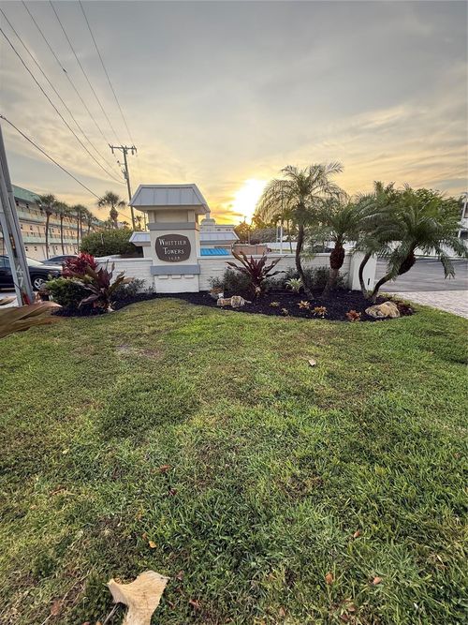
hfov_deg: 85.7
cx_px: 234
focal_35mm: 14
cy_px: 312
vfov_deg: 102.1
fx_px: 252
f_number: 2.2
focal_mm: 2.22
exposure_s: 1/190
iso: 64
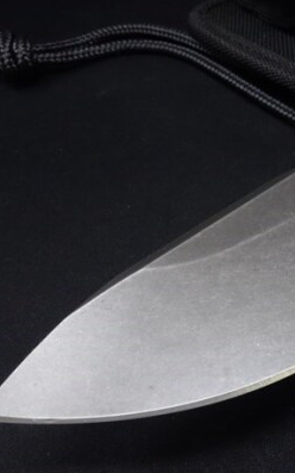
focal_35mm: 46
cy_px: 229
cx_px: 320
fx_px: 592
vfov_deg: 43.5
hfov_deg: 26.0
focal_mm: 10.4
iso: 1250
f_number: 11
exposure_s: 1/30
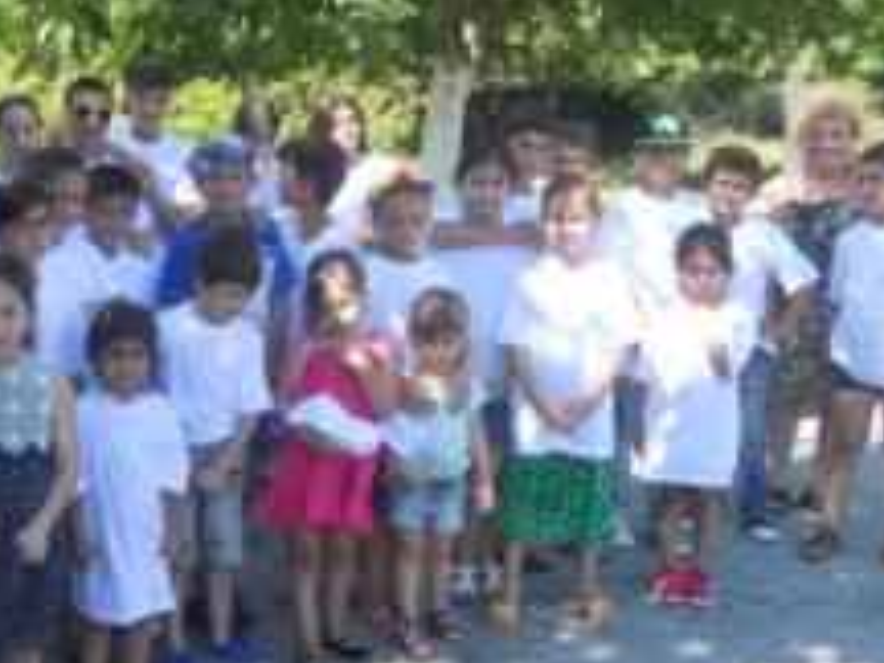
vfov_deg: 26.1
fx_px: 1430
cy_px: 344
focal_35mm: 56
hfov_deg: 32.8
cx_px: 110
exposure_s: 1/200
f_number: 3.2
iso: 80
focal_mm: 4.9
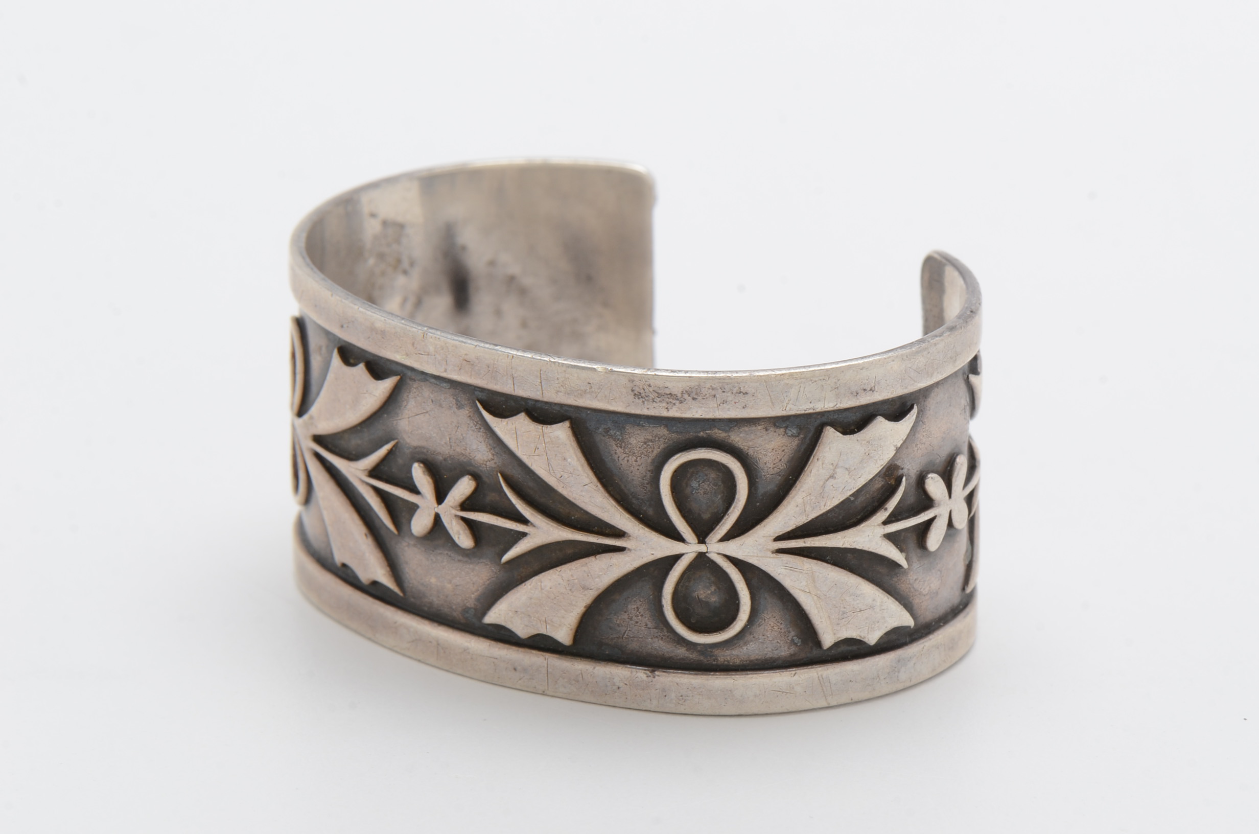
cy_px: 417
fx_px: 4450
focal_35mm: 128
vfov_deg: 10.7
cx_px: 630
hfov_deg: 16.1
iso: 200
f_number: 16
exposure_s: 1/125
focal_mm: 85
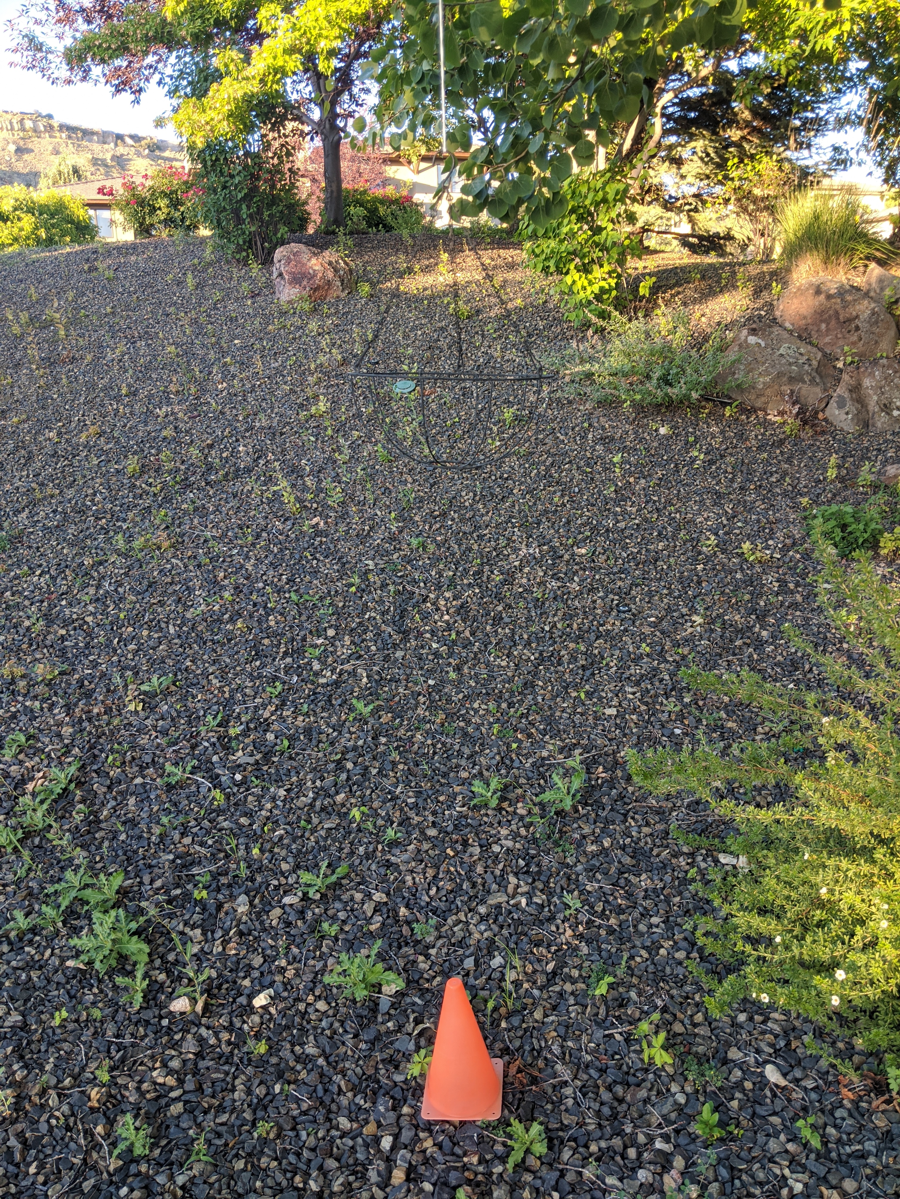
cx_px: 450
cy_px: 600
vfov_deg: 65.3
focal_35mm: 27
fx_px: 936
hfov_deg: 51.4
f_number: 1.8
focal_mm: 4.44
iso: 38
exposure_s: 1/125
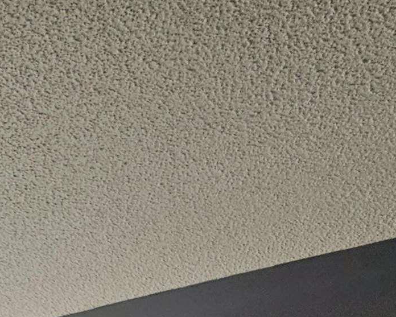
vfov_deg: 18.1
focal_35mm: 56
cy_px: 637
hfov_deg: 26.4
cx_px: -166
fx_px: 656
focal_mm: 2.2
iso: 64
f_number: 2.2
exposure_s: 1/60
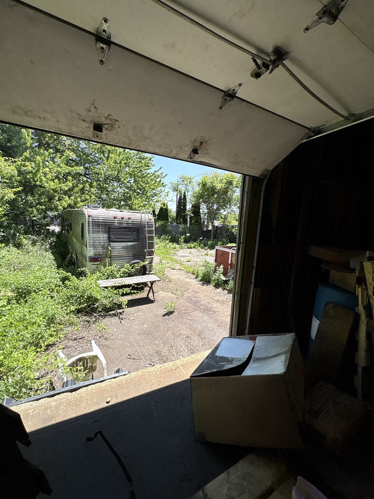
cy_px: 250
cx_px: 187
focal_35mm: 14
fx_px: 202
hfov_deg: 85.7
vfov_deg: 102.1
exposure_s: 1/879
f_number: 2.2
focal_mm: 2.22
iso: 40
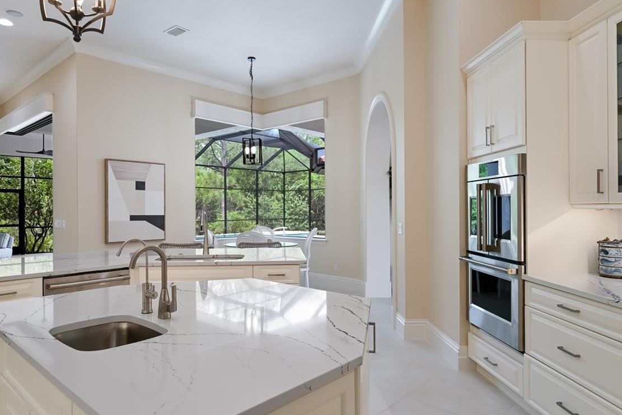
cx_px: 291
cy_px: 211
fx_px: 397
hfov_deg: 76.0
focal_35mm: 23
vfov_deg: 55.1
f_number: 8
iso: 800
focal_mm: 16
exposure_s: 1/125
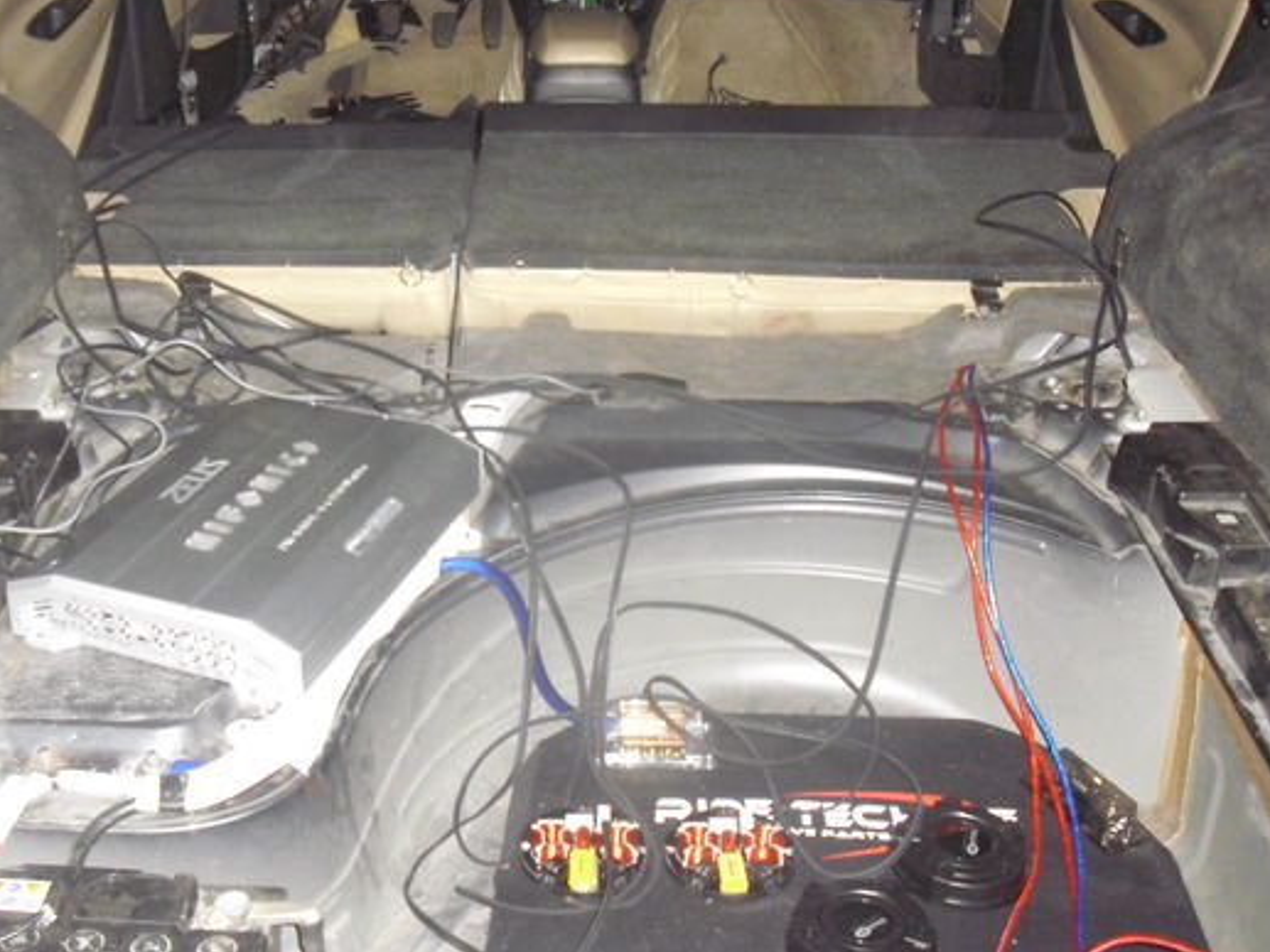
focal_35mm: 47
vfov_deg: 30.9
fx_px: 1725
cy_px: 444
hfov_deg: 40.3
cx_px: 548
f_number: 2.8
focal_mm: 6.2
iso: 400
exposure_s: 1/60
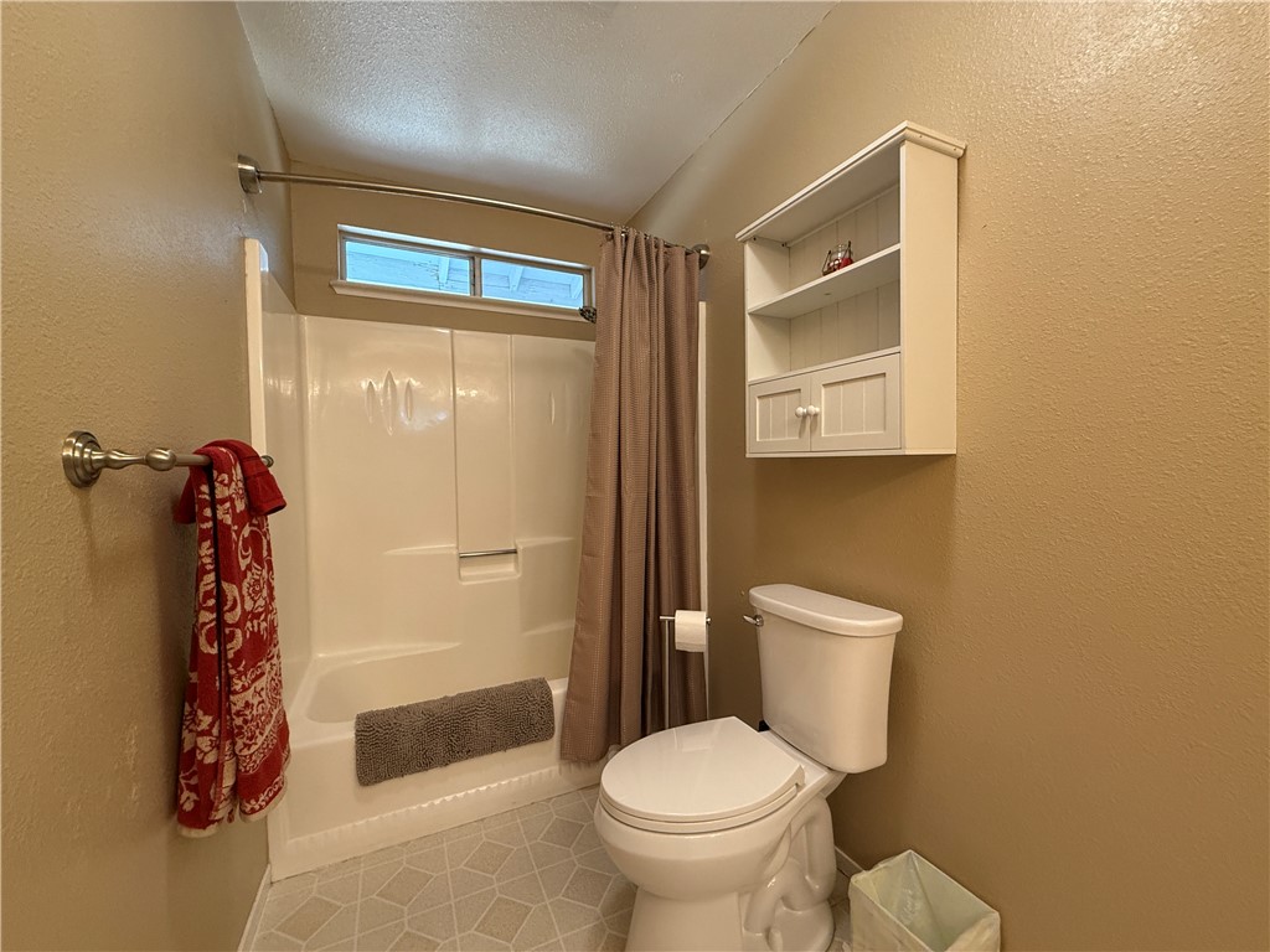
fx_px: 514
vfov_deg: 85.7
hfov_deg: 102.1
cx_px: 635
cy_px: 476
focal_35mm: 14
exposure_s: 1/120
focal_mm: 2.22
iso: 320
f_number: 2.2
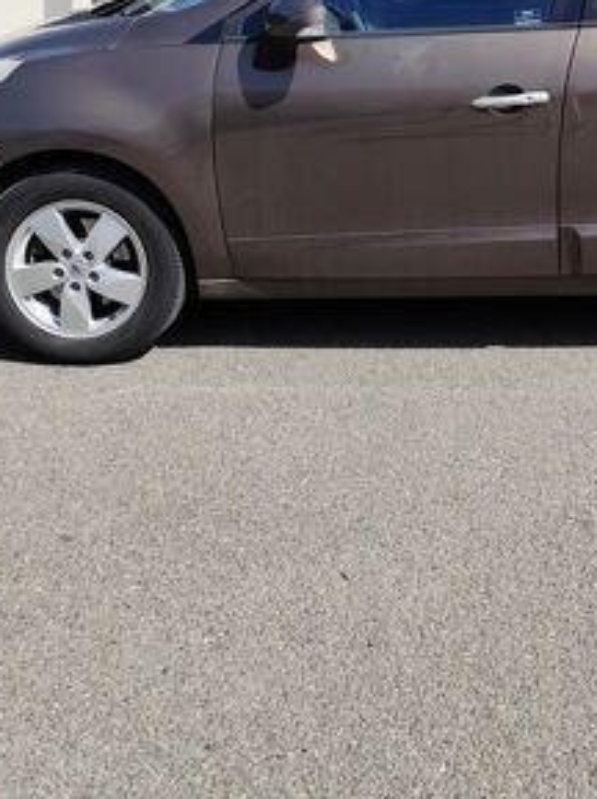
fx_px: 1175
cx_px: 536
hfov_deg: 27.5
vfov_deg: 34.7
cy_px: 30
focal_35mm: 51
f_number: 1.65
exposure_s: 1/1122
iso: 50
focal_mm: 6.14
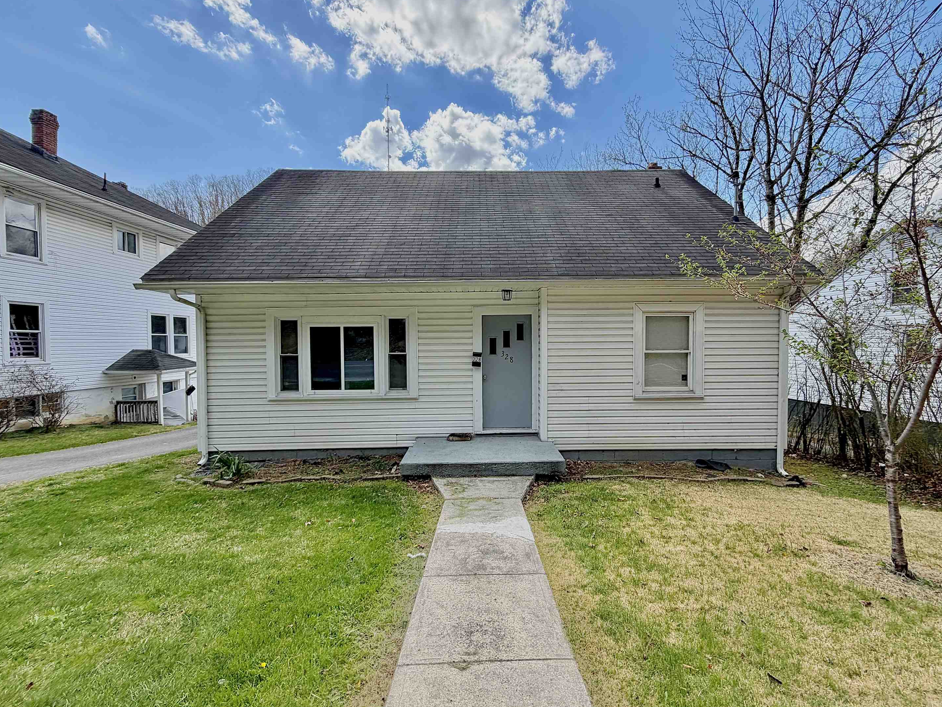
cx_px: 491
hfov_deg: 98.1
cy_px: 354
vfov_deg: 81.7
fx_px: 408
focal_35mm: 15
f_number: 2.2
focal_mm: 2.22
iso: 40
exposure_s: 1/596
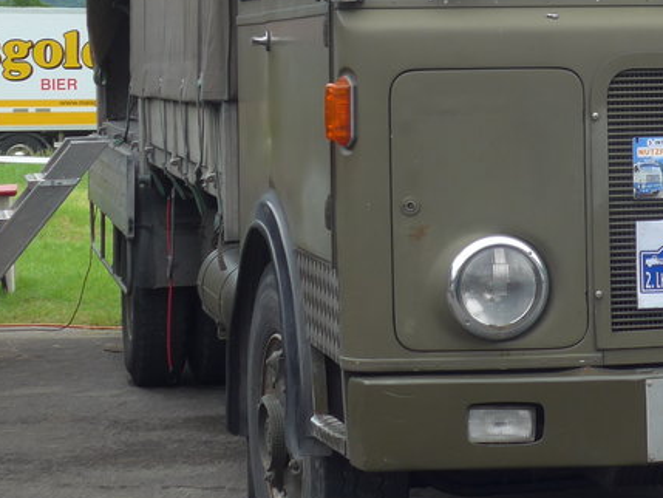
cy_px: 54
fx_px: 2088
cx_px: 646
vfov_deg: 13.5
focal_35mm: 109
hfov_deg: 17.7
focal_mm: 8
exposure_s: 1/320
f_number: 2.8
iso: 80
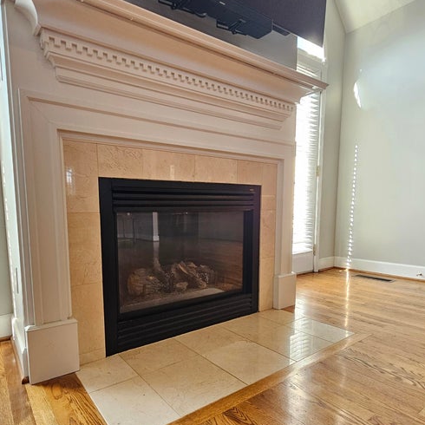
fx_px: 278
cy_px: 243
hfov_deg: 74.4
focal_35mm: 20
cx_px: 183
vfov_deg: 74.4
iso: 200
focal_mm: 2.2
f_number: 2.2
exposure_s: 1/60
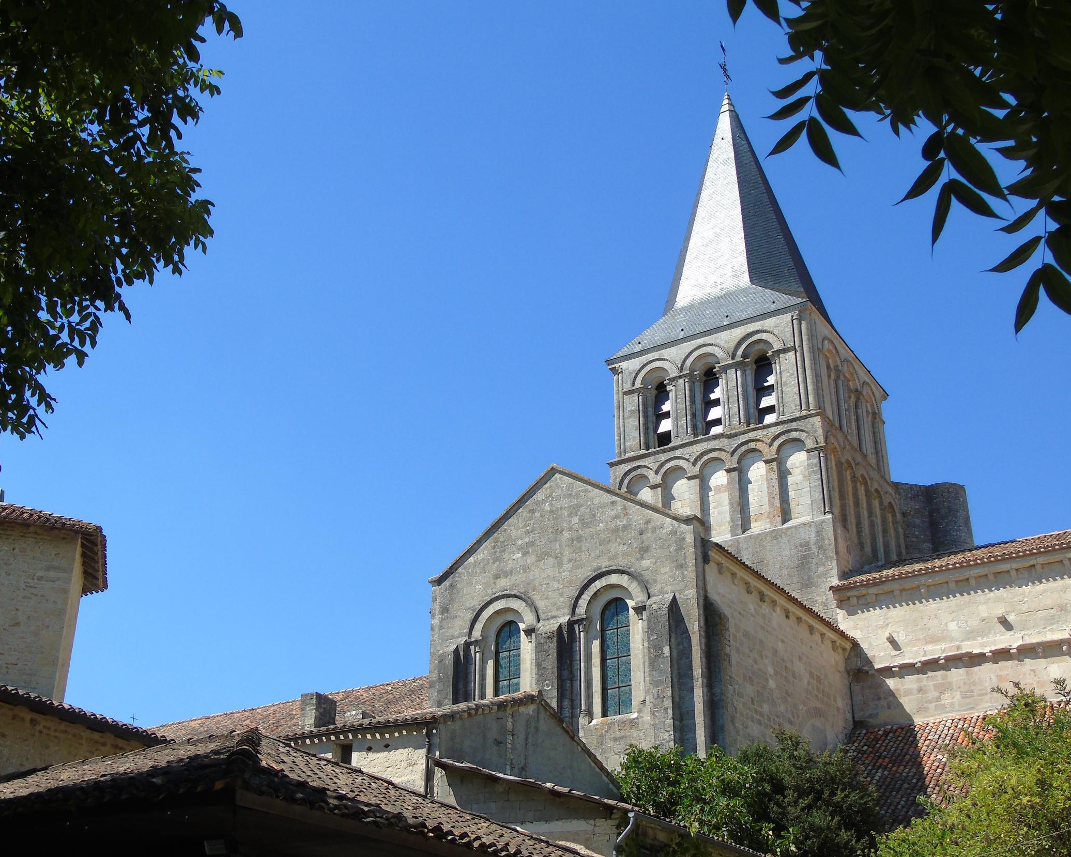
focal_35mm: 41
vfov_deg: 36.5
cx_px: 423
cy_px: 456
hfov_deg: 44.5
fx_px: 1300
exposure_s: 1/500
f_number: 3.8
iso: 80
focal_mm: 6.1
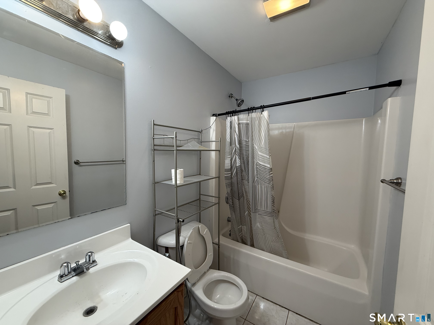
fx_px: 176
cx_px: 217
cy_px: 162
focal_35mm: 14
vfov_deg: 85.7
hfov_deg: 102.1
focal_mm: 2.22
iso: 125
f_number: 2.2
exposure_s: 1/120
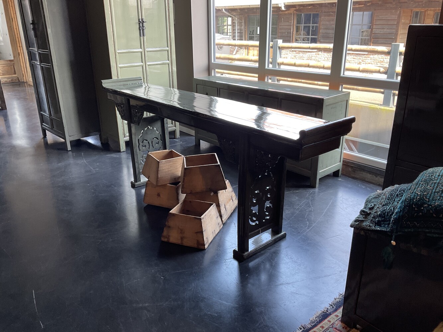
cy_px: 166
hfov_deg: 61.7
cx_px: 222
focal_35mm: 29
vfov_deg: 48.2
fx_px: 371
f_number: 1.8
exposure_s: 1/50
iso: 40
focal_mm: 3
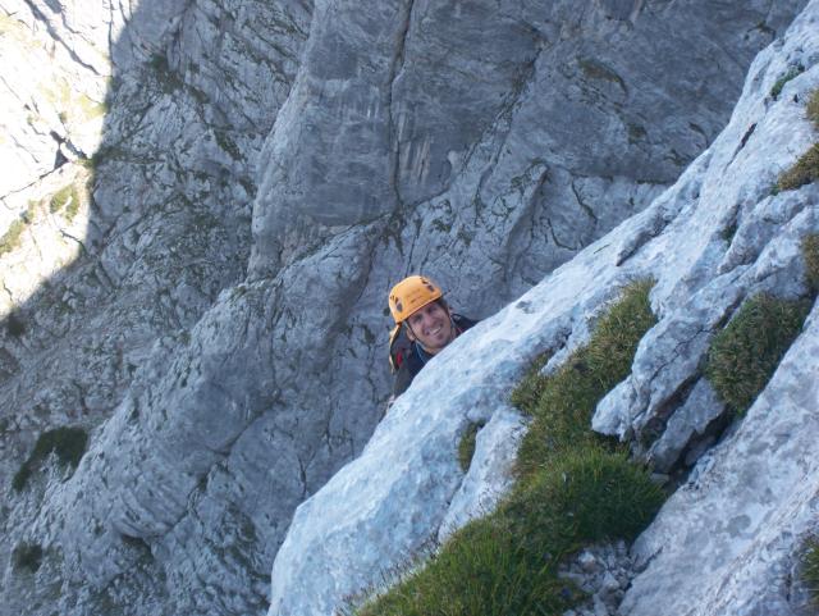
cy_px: 308
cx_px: 410
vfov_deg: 13.7
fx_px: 2557
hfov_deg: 18.2
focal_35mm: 108
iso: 80
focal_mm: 18.1
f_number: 4.8
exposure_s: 1/100
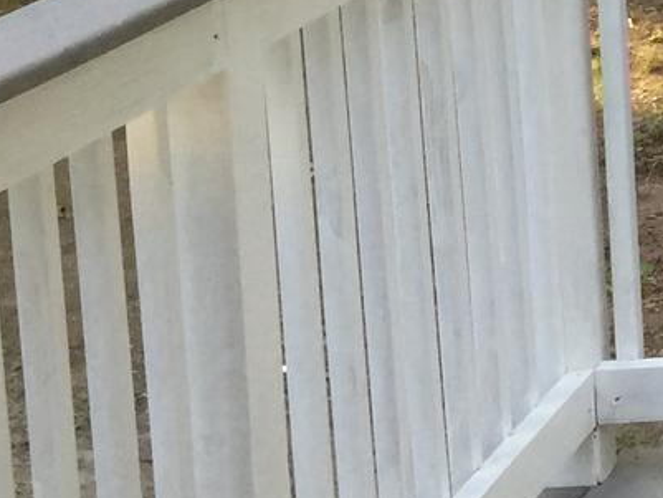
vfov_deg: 9.8
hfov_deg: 11.2
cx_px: 1569
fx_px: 2835
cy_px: -207
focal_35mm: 148
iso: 40
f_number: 2.2
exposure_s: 1/30
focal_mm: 4.15
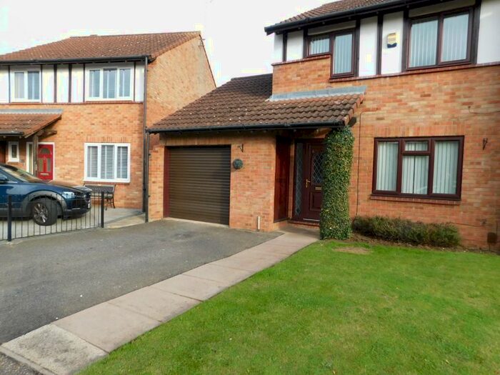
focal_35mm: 23
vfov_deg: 58.9
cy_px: 188
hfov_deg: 73.9
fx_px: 332
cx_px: 250
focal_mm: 4
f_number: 3
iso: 125
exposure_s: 1/400
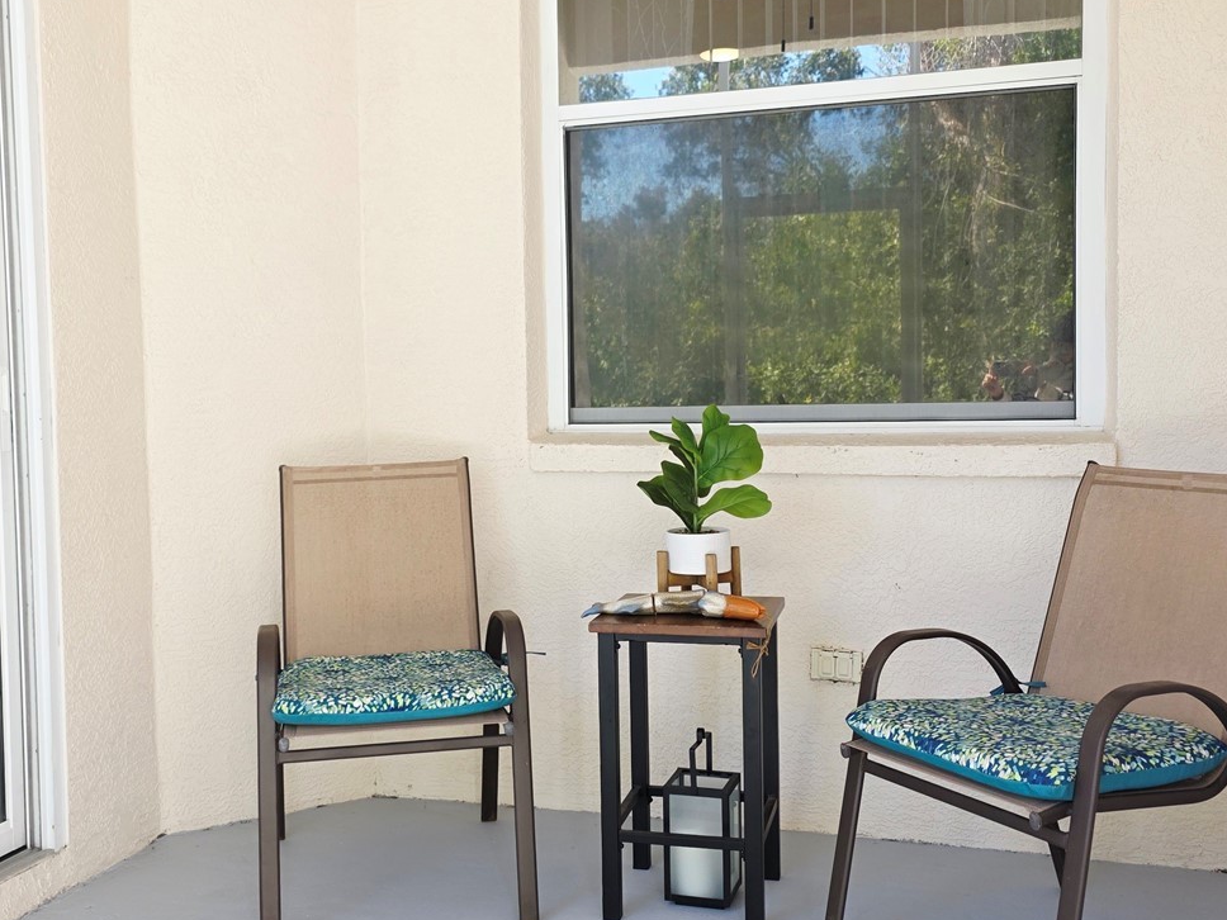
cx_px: 537
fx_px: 1347
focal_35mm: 38
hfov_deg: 48.9
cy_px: 418
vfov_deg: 37.7
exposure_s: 1/120
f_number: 1.7
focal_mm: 6.3
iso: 40
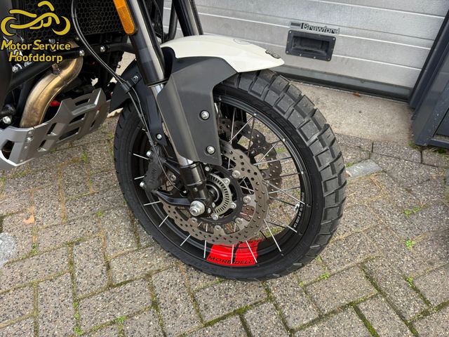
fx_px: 311
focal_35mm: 24
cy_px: 168
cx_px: 224
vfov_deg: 56.8
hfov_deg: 71.6
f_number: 1.78
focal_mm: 6.76
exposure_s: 1/445
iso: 100
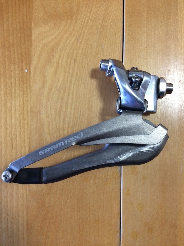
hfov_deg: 48.2
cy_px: 123
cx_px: 92
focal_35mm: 29
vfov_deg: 61.7
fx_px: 206
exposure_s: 1/30
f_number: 2.2
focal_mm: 4.15
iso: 160
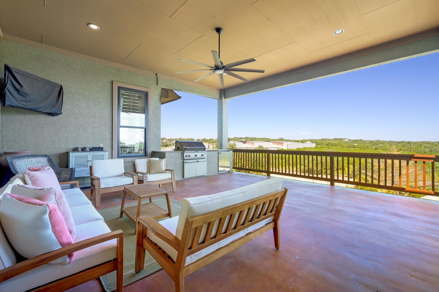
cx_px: 225
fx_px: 183
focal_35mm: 15
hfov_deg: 100.4
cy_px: 147
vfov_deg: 77.3
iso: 1250
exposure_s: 1/20
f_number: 8
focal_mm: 14
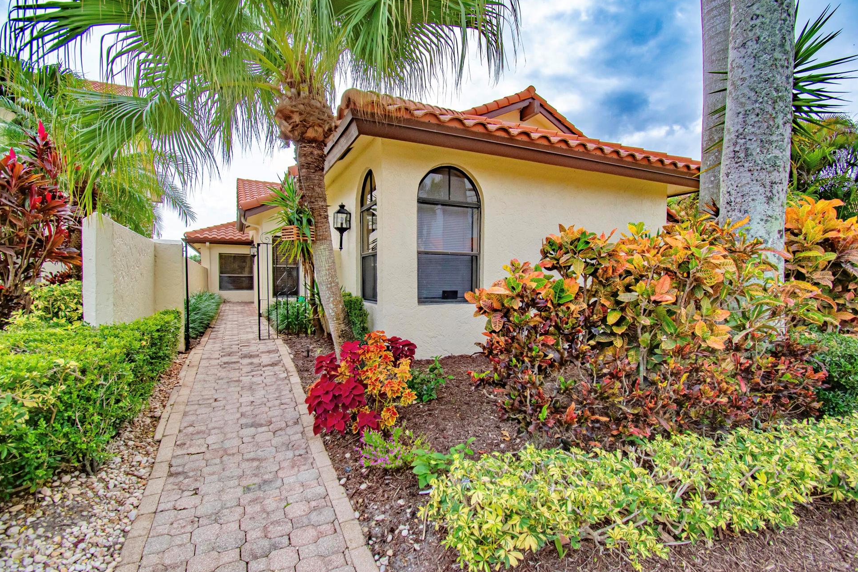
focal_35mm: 16
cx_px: 420
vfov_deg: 73.7
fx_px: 381
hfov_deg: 96.7
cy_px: 292
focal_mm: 10
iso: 400
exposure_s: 1/1600
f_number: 5.6
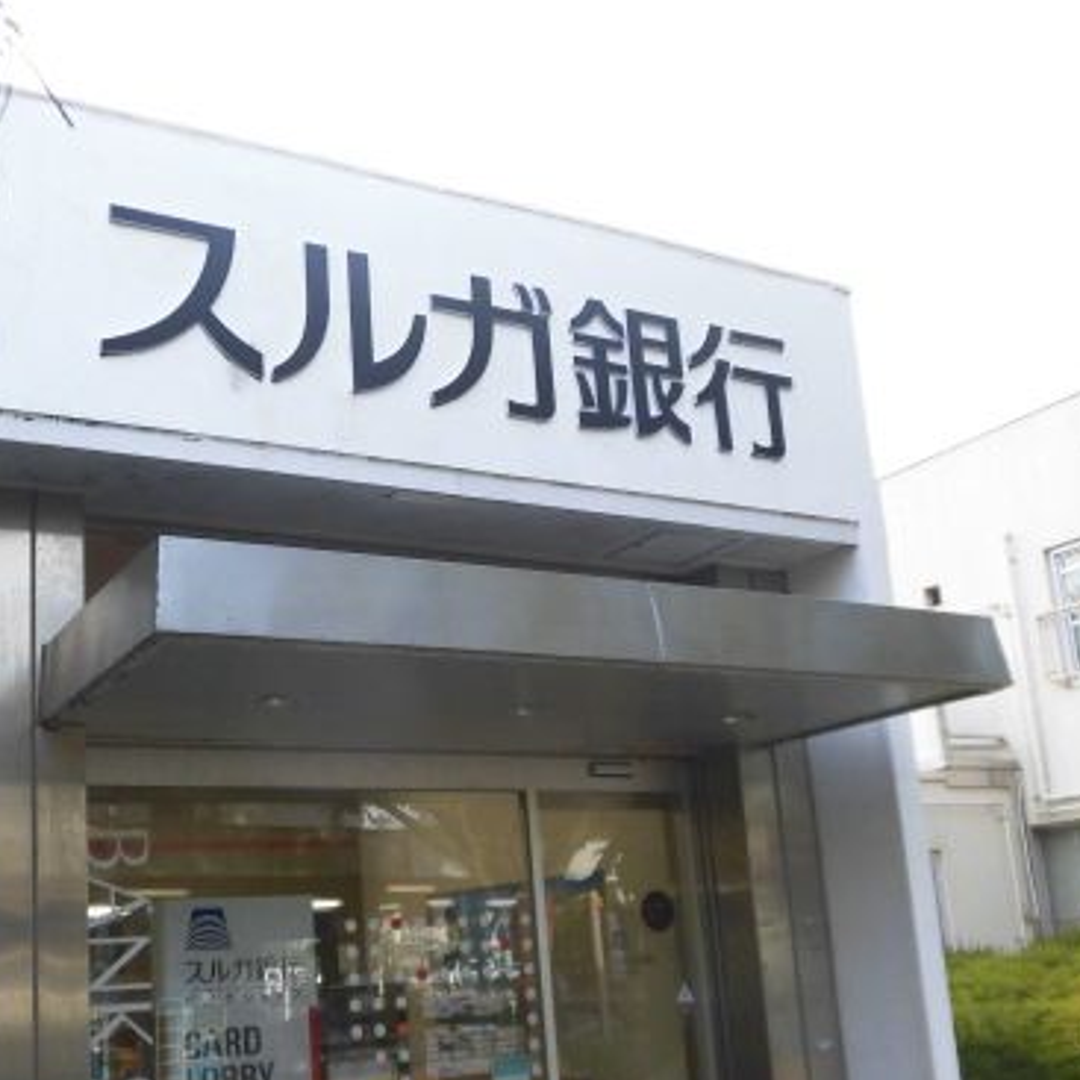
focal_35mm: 37
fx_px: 1306
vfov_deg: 44.5
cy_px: 692
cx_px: 368
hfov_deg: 44.3
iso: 100
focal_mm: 4.3
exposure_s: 1/100
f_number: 3.1
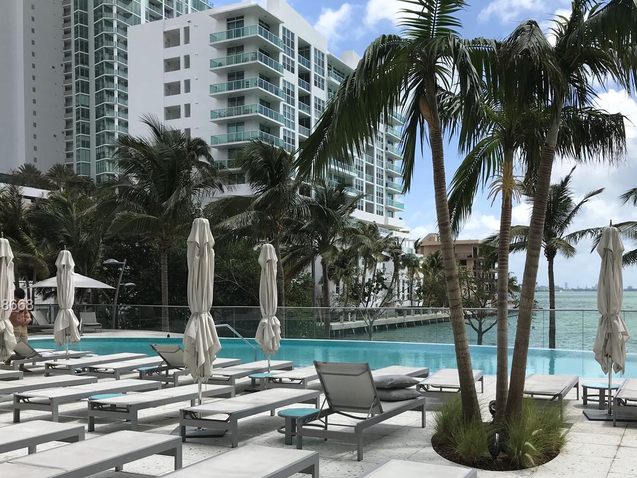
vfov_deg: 39.3
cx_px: 366
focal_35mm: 36
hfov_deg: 51.2
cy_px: 306
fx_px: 662
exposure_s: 1/2398
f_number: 1.8
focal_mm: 3.99
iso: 20
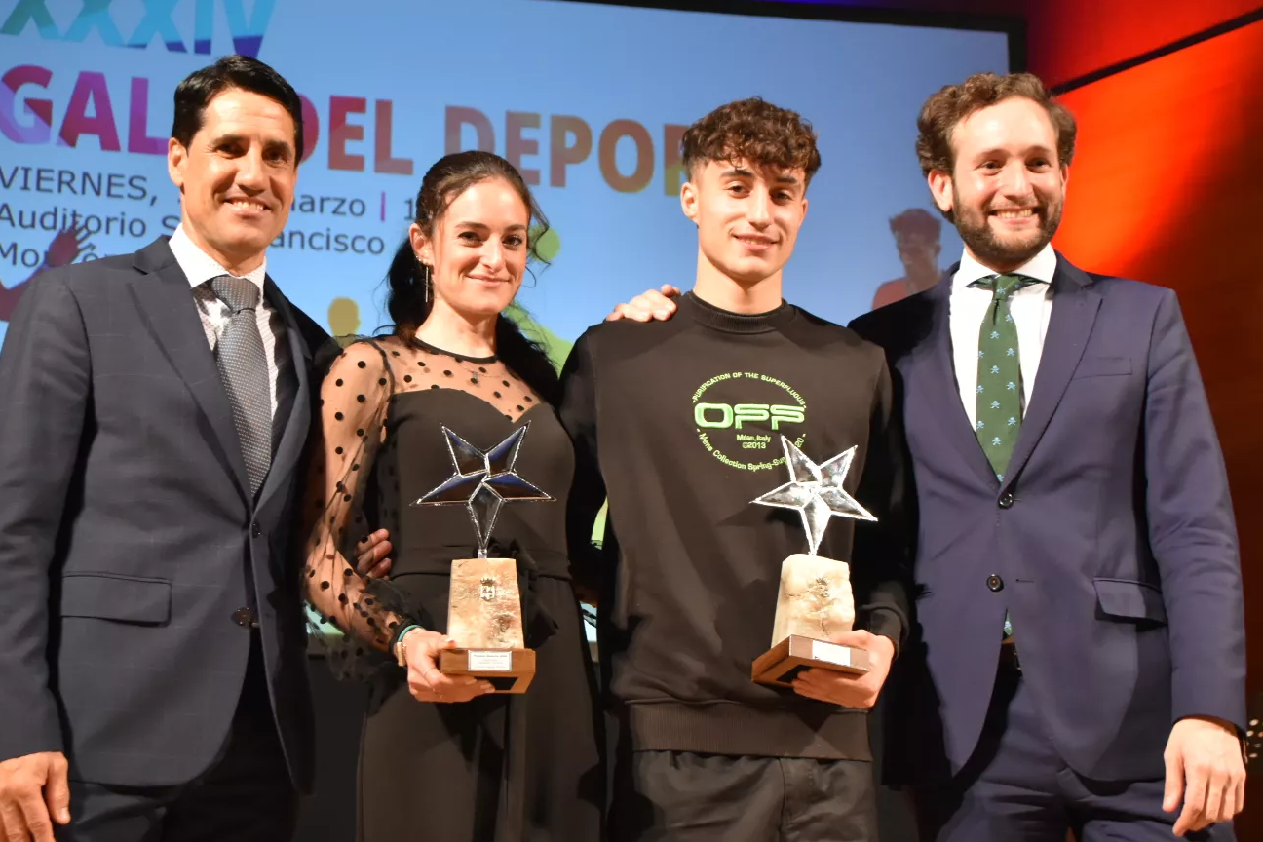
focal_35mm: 60
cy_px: 432
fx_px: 2105
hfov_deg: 33.4
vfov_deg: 22.6
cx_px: 604
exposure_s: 1/60
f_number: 4.2
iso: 1600
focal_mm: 32
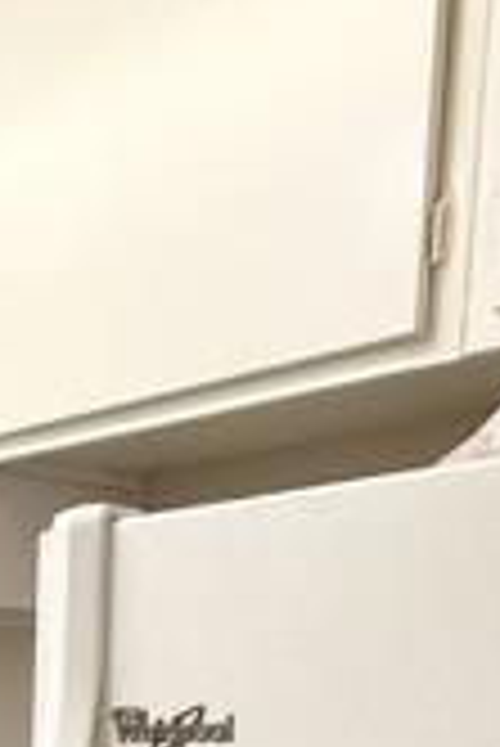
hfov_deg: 18.1
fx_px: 1164
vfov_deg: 31.2
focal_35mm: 56
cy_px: 846
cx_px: -450
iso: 250
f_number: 2.2
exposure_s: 1/120
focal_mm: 2.22
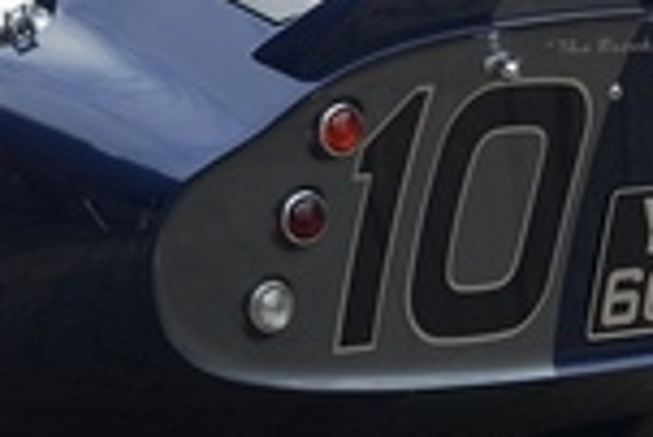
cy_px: 13
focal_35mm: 163
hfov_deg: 12.6
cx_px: 156
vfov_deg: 8.4
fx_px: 2959
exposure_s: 1/640
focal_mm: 15.1
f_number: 4
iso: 125
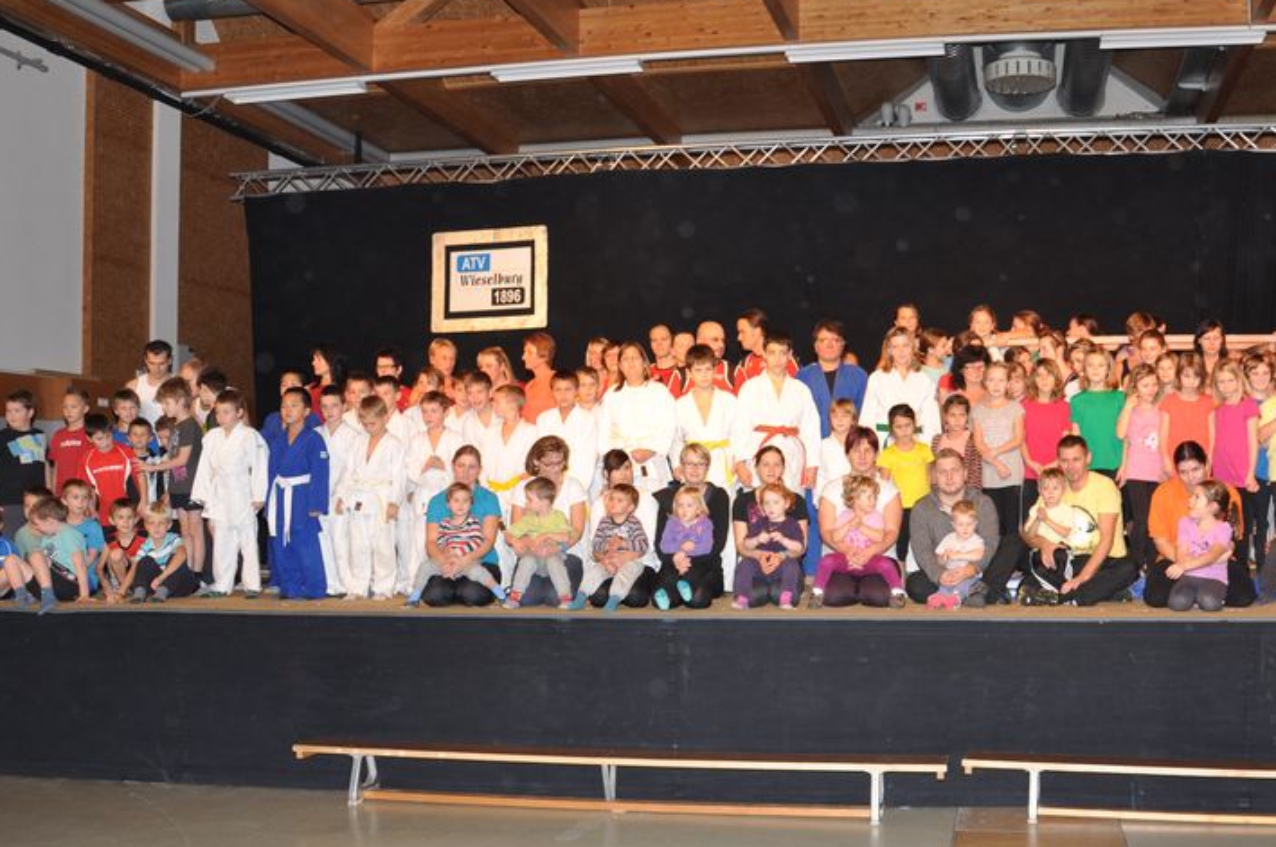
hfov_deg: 49.1
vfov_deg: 34.0
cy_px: 502
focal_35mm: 39
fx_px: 1381
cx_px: 795
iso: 200
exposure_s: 1/60
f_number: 4
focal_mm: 18
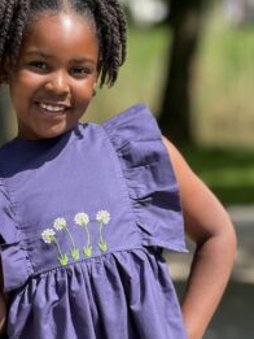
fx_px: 1799
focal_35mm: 184
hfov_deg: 8.1
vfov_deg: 10.7
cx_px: 65
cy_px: 201
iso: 64
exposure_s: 1/450
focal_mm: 15.66
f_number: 2.8
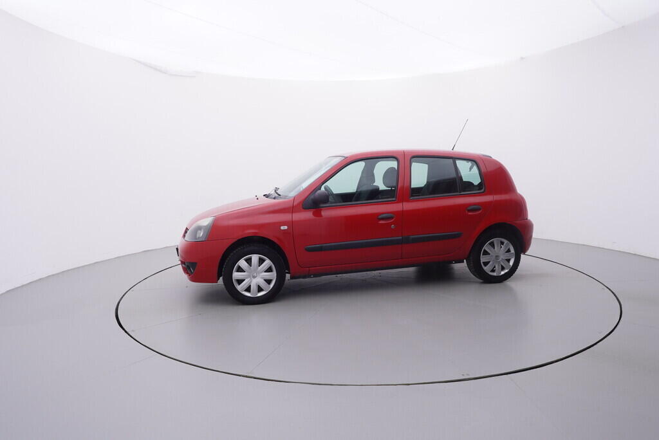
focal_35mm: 22
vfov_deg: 56.2
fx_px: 412
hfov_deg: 77.3
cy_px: 220
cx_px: 330
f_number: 5
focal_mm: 15
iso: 200
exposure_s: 1/80
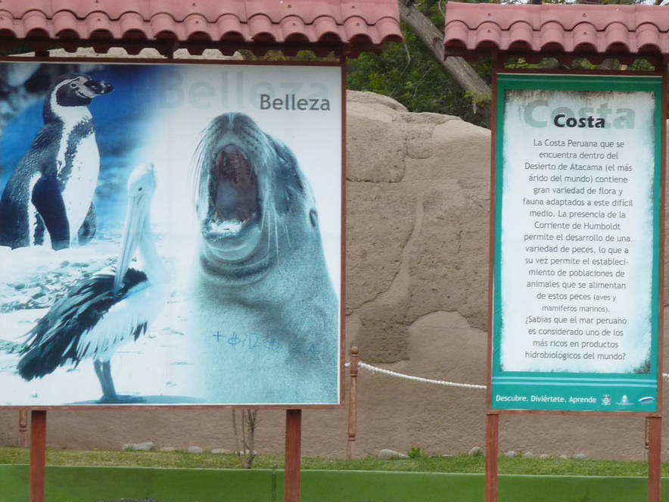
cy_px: 189
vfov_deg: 7.4
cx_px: 581
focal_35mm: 201
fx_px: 3885
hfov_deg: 9.8
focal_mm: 18.2
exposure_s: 1/200
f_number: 4.4
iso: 160
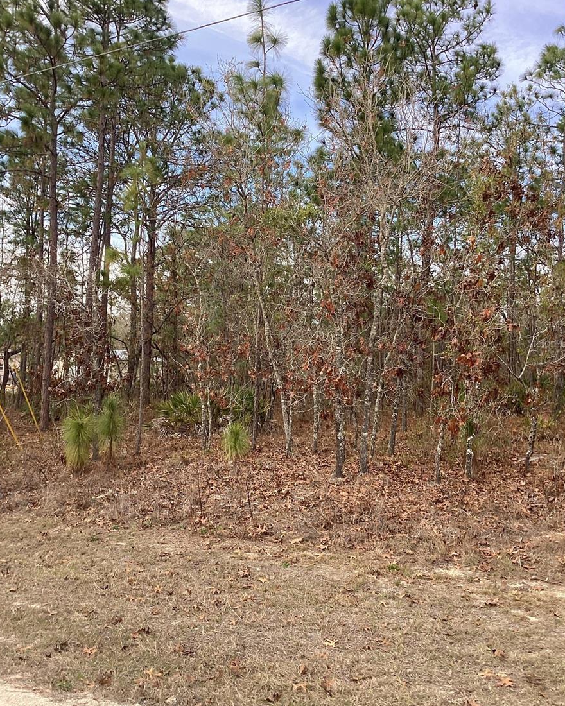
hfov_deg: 44.5
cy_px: 343
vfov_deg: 54.2
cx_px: 284
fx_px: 690
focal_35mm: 33
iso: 25
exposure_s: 1/212
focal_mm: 3.3
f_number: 2.4
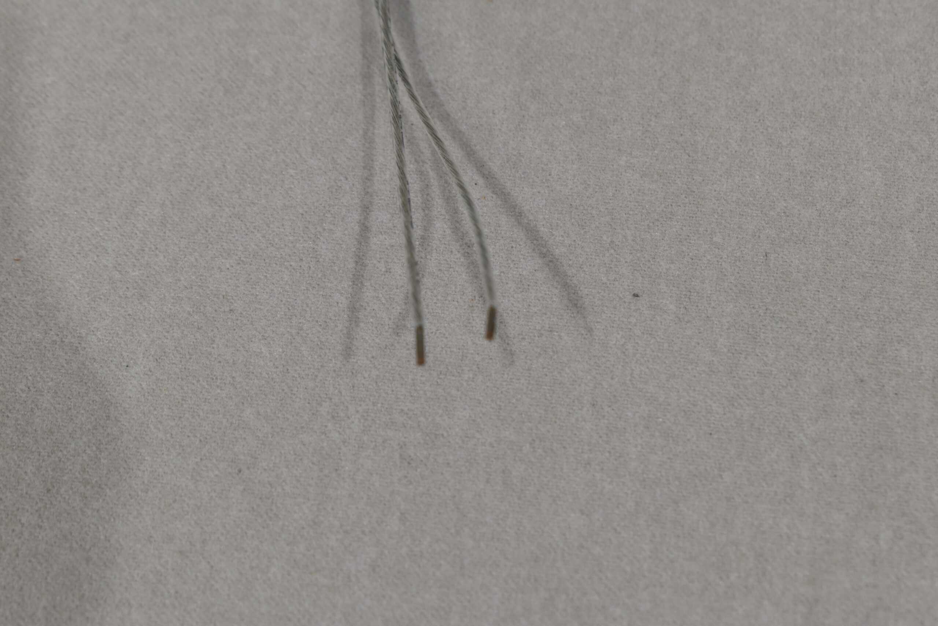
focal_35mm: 82
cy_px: 313
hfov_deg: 24.6
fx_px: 2150
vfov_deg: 16.6
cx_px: 469
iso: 360
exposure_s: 1/60
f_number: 8
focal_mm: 55
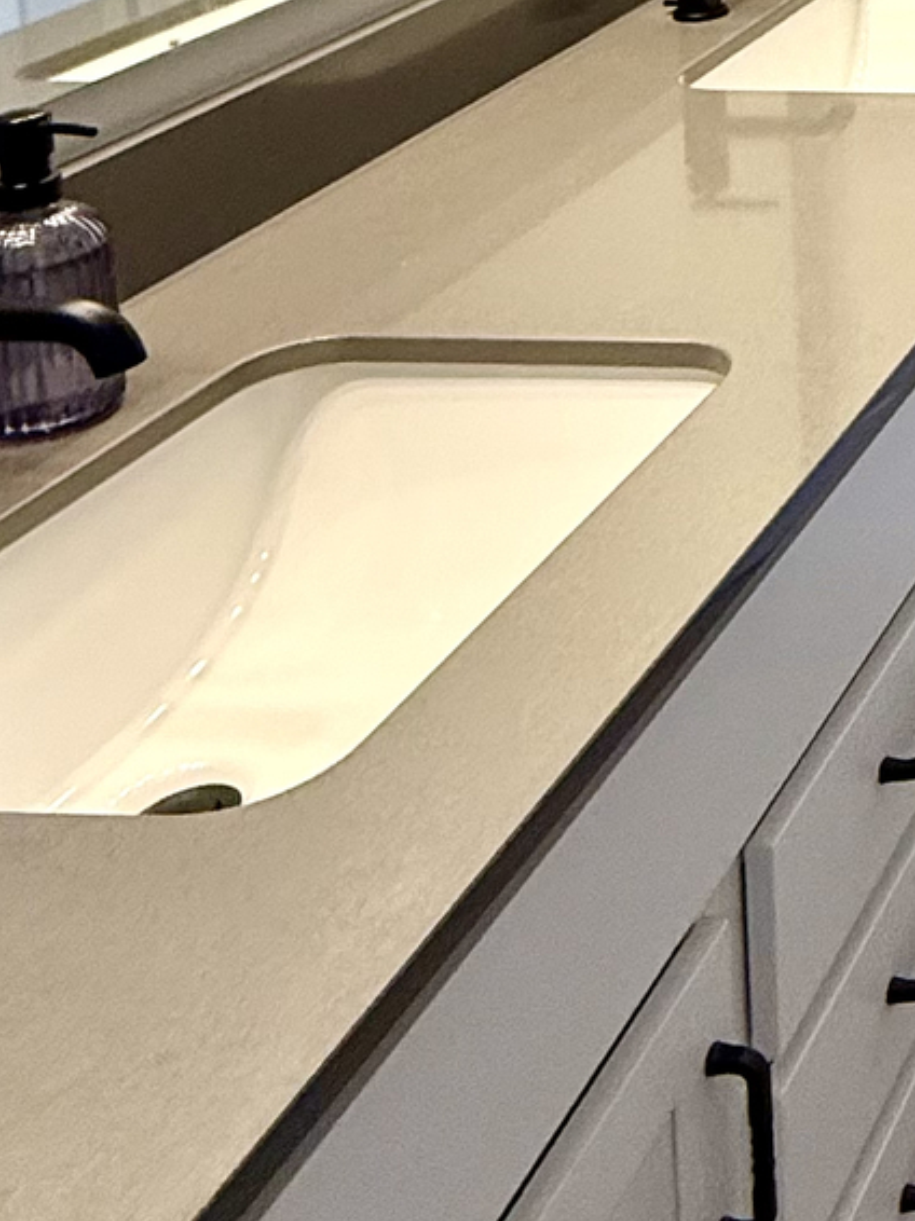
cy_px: -347
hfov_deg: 19.6
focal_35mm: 57
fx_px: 2010
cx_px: 1614
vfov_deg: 28.2
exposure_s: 1/120
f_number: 2.2
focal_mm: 2.22
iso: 125
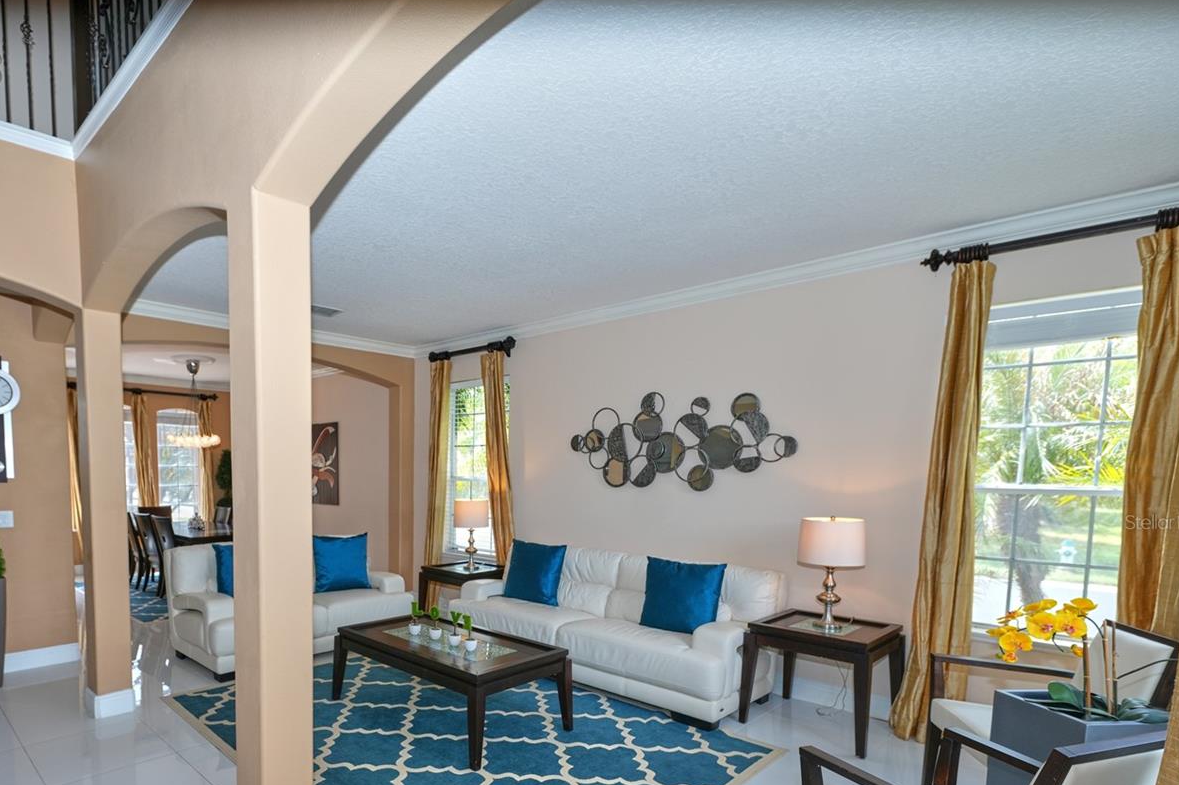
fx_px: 622
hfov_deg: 84.5
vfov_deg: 62.9
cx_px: 414
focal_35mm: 19
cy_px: 522
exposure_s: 1/250
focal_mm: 14
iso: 400
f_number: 4
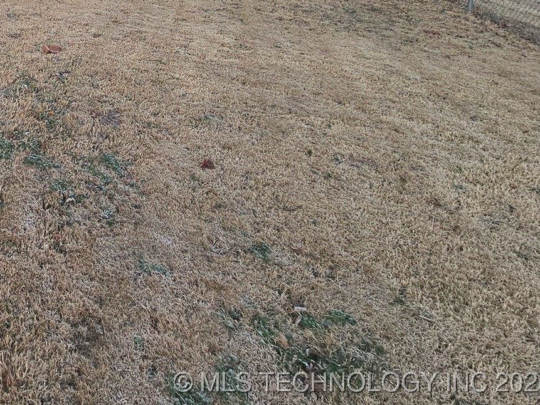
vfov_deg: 39.3
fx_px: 452
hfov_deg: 46.7
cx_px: -43
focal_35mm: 29
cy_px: -43
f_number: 2.2
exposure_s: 1/134
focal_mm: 2.2
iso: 50
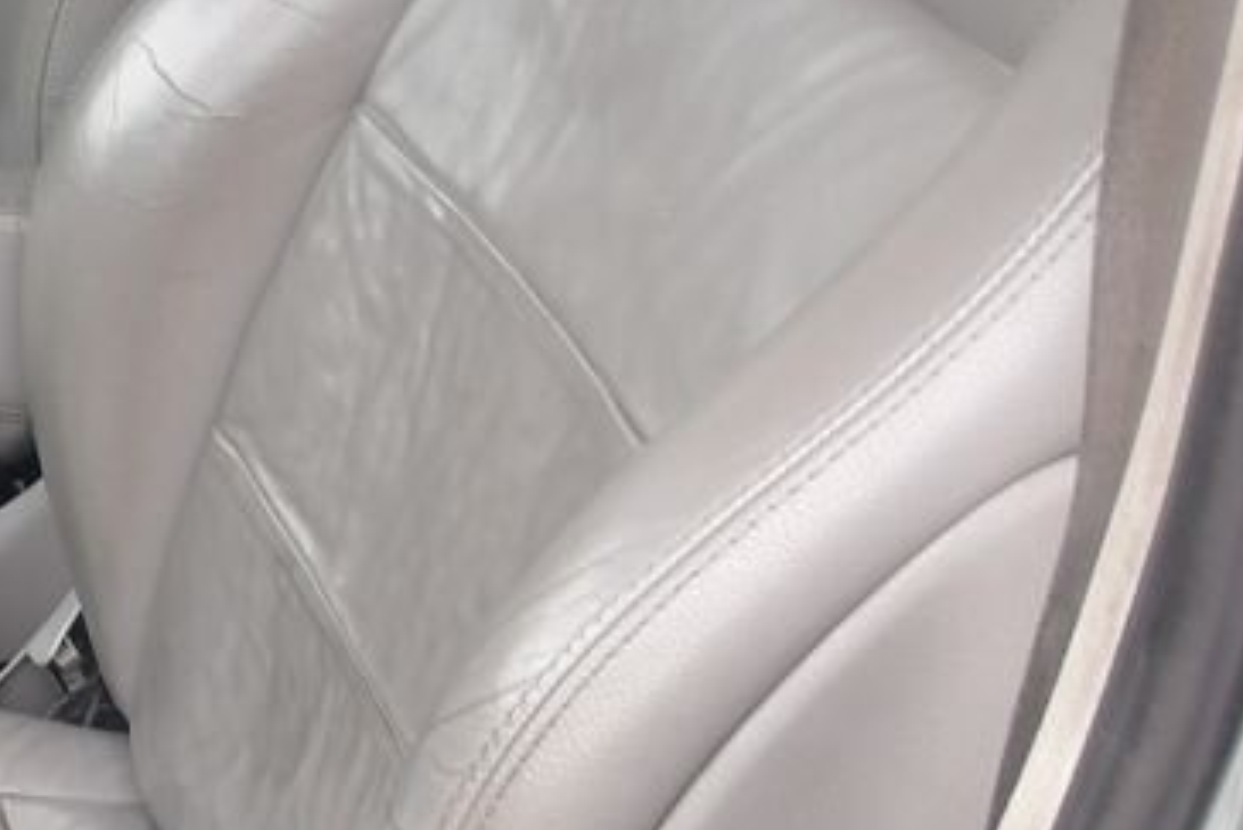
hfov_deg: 23.4
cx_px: -253
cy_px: 485
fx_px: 2729
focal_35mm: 79
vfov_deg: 17.3
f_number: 3
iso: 100
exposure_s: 1/32
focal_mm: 4.9
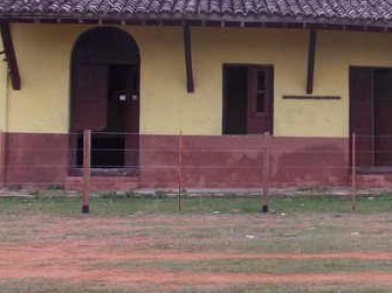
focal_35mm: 64
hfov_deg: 29.0
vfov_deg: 22.9
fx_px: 724
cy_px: 125
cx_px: 359
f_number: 2.7
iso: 80
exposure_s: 1/400
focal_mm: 4
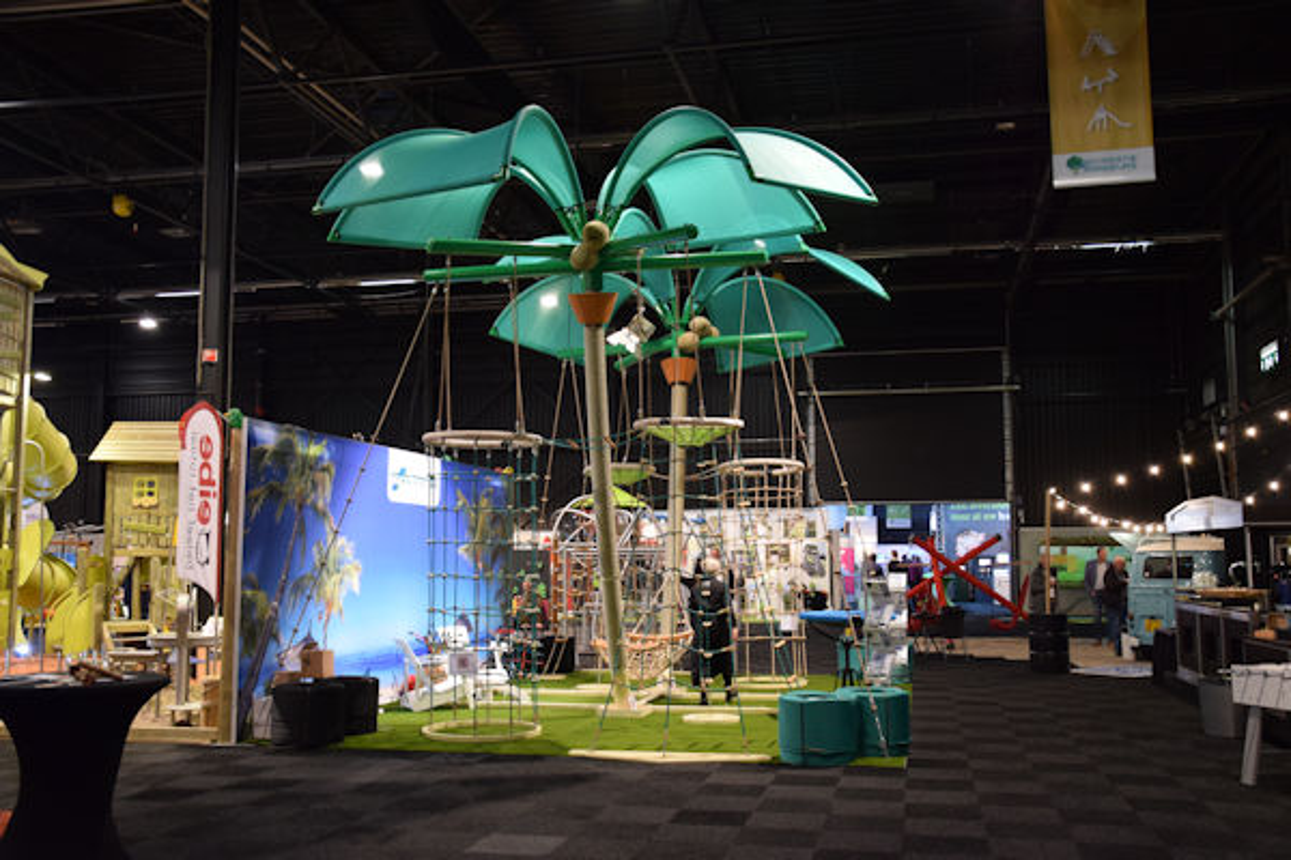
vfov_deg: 36.9
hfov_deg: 53.1
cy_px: 430
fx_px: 1291
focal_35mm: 36
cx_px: 646
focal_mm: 24
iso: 1400
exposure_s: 1/40
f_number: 3.8
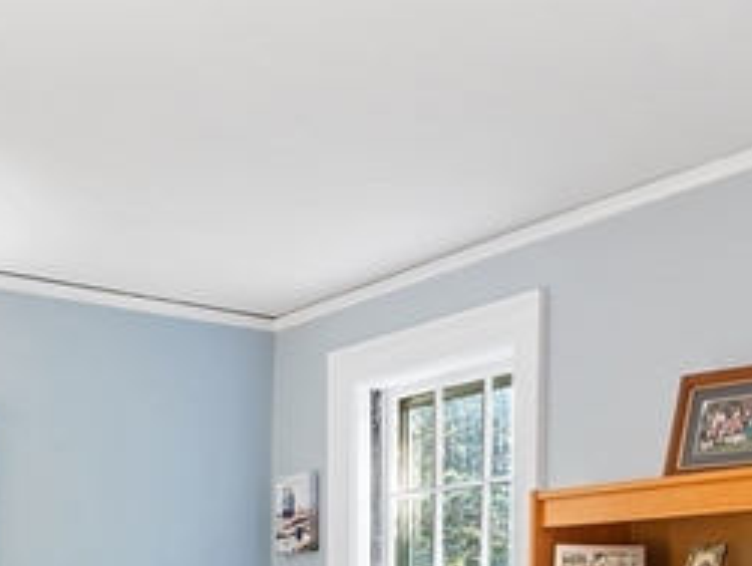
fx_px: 1370
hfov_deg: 30.6
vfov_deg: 22.0
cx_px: 439
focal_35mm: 63
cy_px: 637
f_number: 8
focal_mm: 16
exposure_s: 1.6
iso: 320
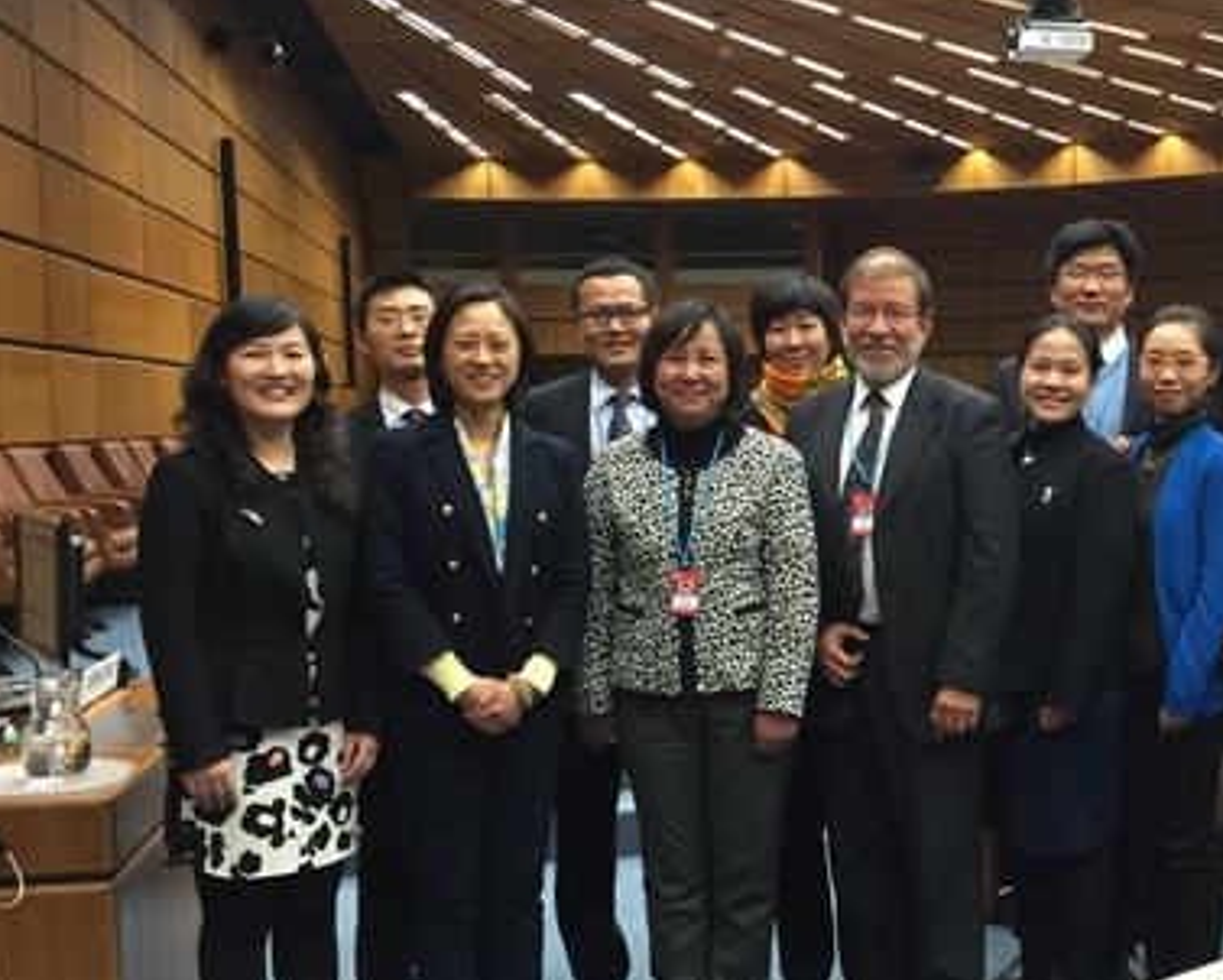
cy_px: 587
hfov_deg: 37.0
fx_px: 1738
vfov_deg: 31.4
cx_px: 1025
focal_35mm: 48
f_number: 2.2
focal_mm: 4.15
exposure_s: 1/17
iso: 64
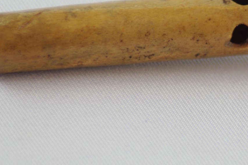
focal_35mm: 921
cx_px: 264
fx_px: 6335
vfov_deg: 1.5
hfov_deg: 2.2
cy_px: 36
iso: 400
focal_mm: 260
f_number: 7.1
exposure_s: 1/60
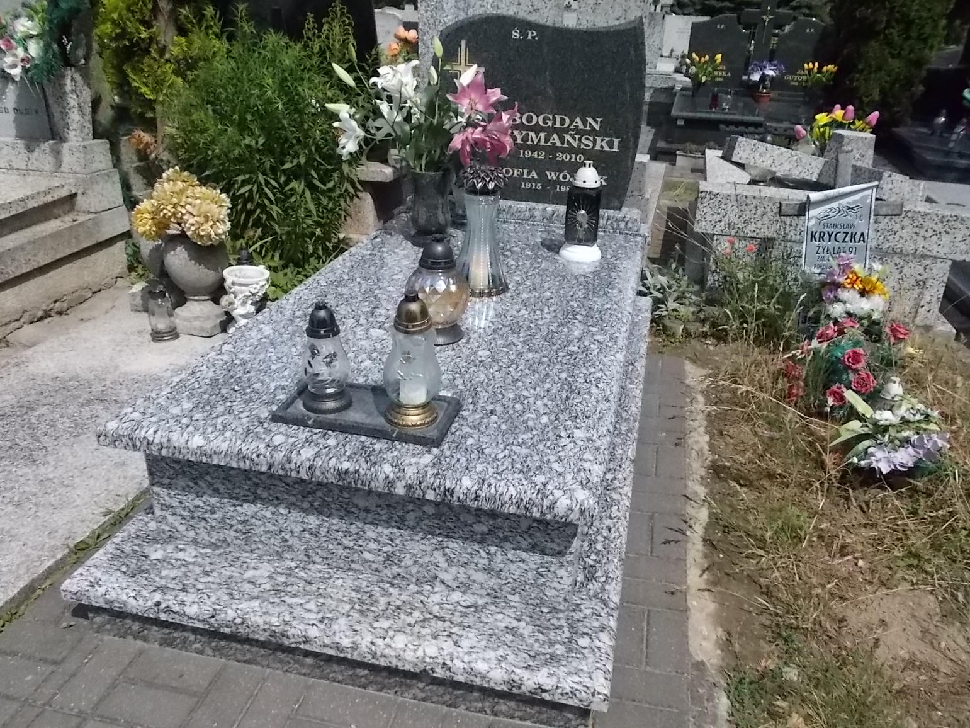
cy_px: 358
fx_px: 757
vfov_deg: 51.4
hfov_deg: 65.3
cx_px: 493
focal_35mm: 27
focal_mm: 4.6
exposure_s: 1/1250
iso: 400
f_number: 8
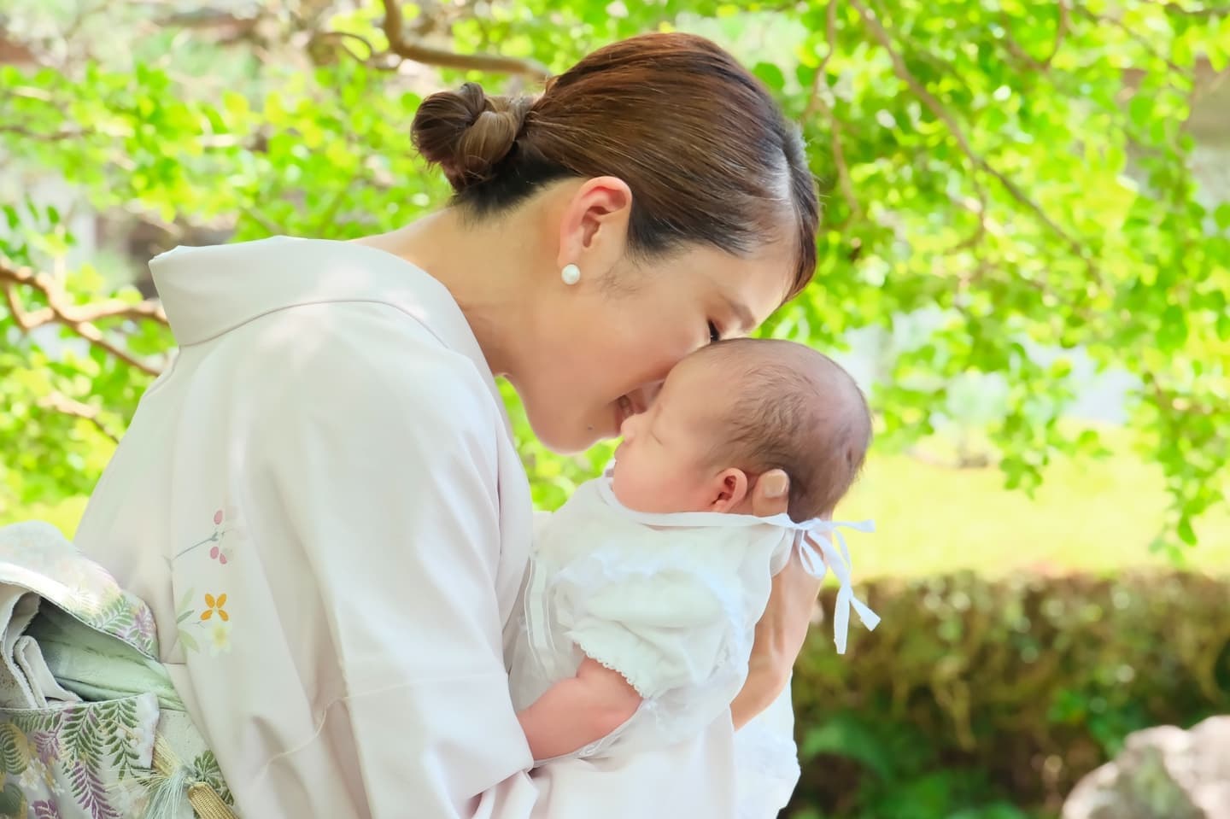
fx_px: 3586
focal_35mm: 105
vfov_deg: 13.0
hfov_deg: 19.5
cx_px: 615
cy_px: 410
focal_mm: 70
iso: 1600
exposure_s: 1/200
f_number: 5.6
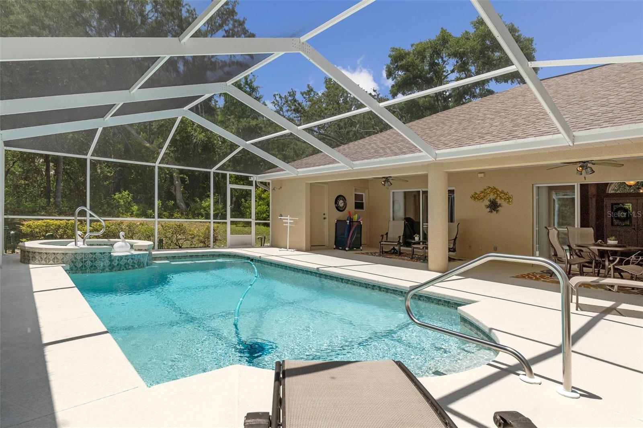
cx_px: 322
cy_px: 214
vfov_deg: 63.2
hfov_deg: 85.4
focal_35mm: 20
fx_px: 348
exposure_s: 1/350
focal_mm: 13
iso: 320
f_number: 8
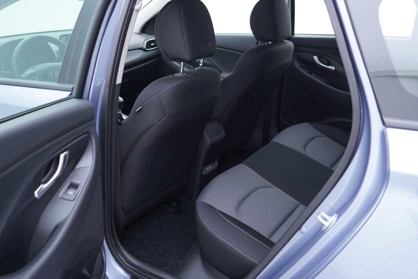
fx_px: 418
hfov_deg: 53.1
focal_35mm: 36
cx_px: 209
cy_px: 140
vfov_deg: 36.9
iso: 250
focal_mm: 24
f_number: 2.8
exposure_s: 1/40
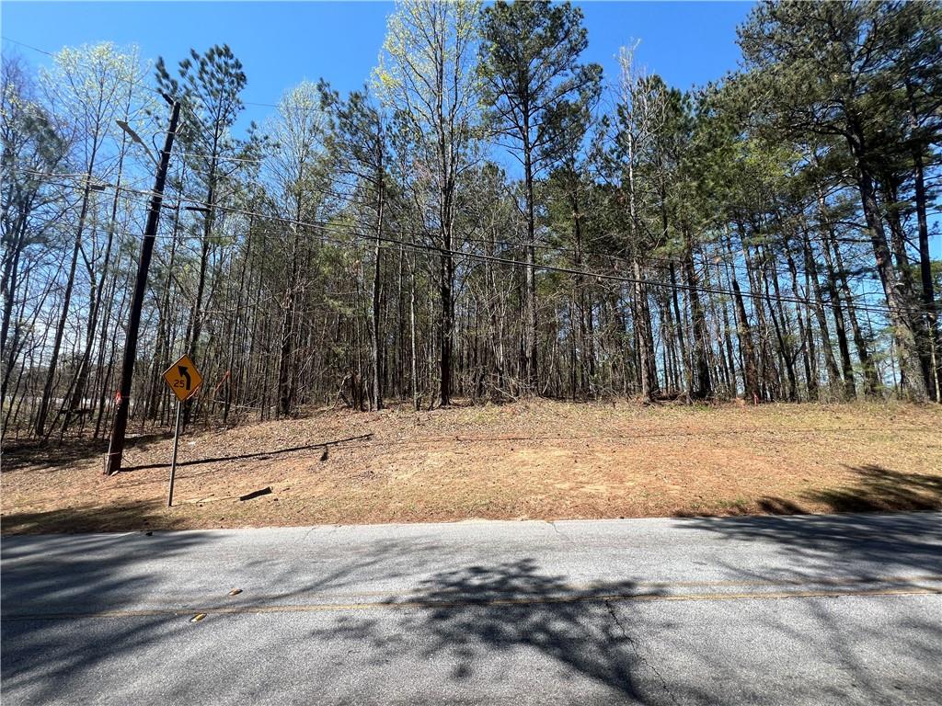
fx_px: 354
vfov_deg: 89.9
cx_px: 471
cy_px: 353
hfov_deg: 106.2
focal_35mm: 13
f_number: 1.8
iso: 32
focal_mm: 1.57
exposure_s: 1/664
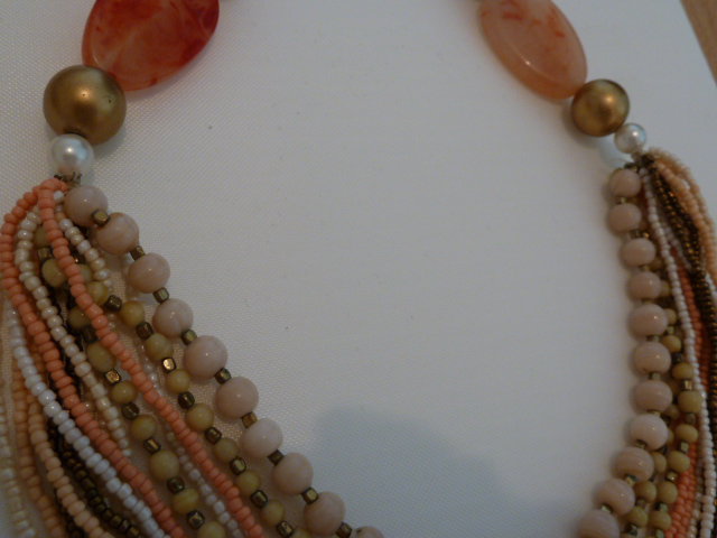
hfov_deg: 56.8
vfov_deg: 44.2
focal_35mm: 32
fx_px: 663
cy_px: 269
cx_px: 358
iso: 320
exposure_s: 1/30
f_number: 3.5
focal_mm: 5.3
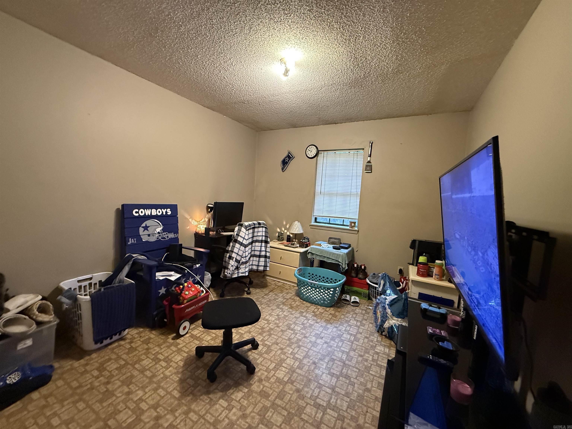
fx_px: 231
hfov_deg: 102.1
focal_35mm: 14
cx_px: 286
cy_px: 214
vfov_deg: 85.7
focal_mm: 2.22
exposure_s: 1/60
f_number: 2.2
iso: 800
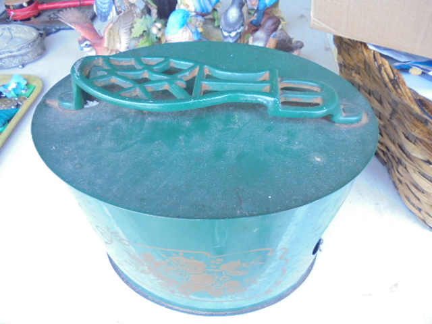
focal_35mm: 26
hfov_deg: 67.3
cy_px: 162
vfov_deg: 53.1
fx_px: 324
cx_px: 216
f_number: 3.5
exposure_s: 1/50
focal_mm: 4.6
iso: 100
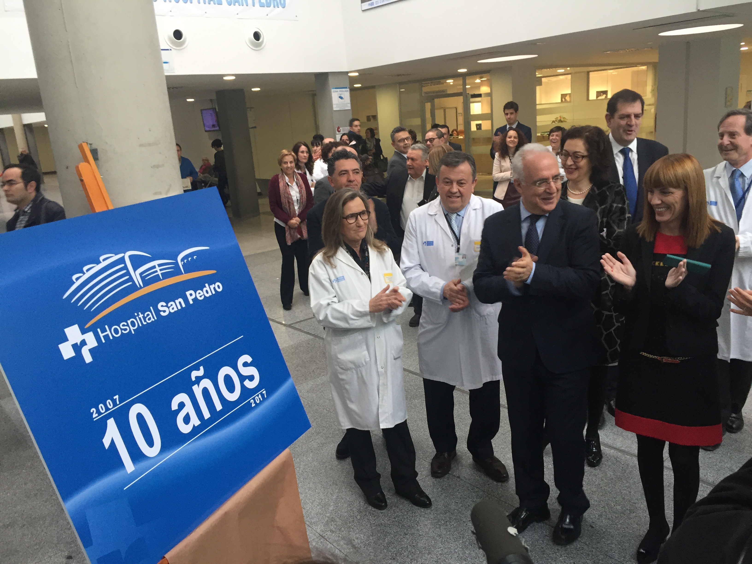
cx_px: 376
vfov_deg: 48.2
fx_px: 630
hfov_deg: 61.7
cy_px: 282
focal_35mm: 29
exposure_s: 1/33
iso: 125
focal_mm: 4.15
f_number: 2.2
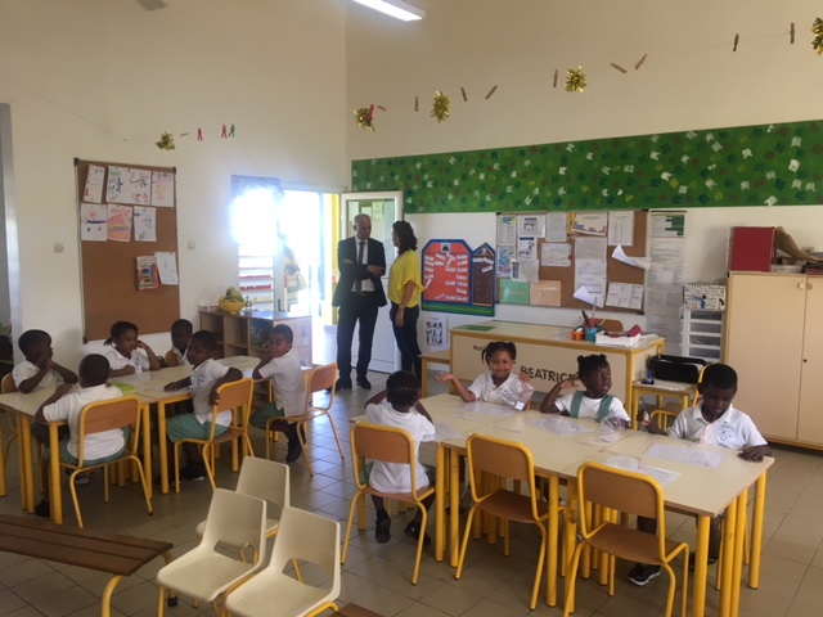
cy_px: 308
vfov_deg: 48.2
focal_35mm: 29
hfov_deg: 61.7
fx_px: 689
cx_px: 412
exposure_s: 1/33
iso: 32
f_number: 2.2
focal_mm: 4.15
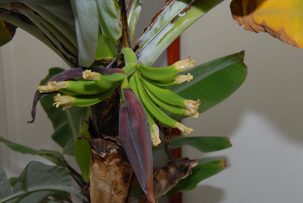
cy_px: 102
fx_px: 430
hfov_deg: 38.8
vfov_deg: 26.6
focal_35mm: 51
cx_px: 152
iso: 200
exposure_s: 1/60
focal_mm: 34
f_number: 5
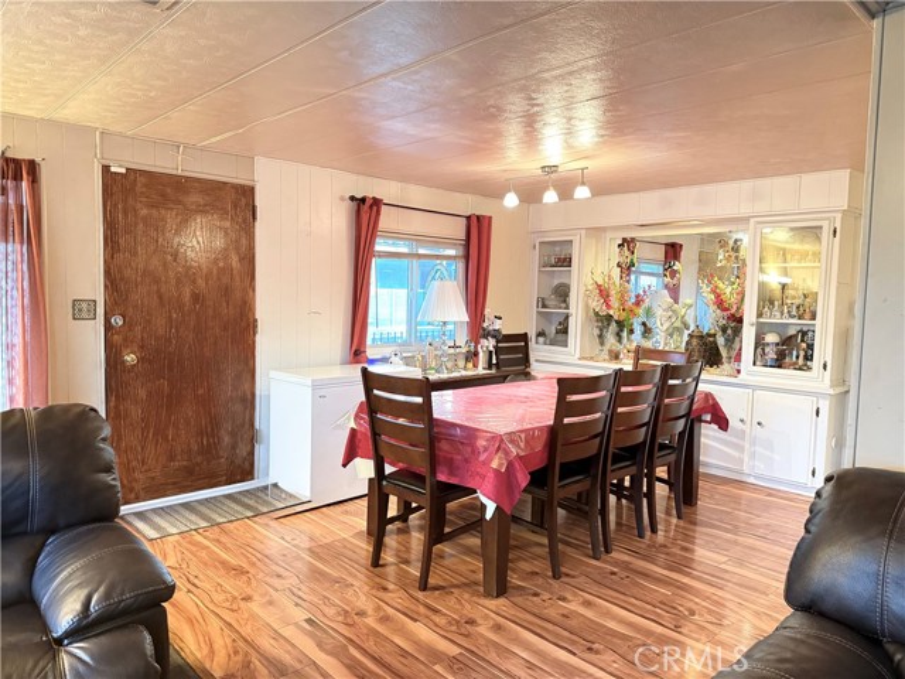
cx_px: 452
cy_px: 340
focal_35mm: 24
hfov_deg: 71.6
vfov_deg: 56.8
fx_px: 627
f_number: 1.78
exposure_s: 1/30
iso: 1000
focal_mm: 6.76
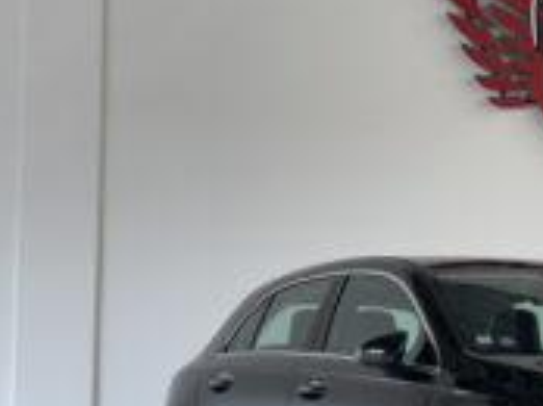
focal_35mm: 112
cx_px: 570
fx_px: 1754
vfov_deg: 13.2
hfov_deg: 17.1
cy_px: 230
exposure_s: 1/122
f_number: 2
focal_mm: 6
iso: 50
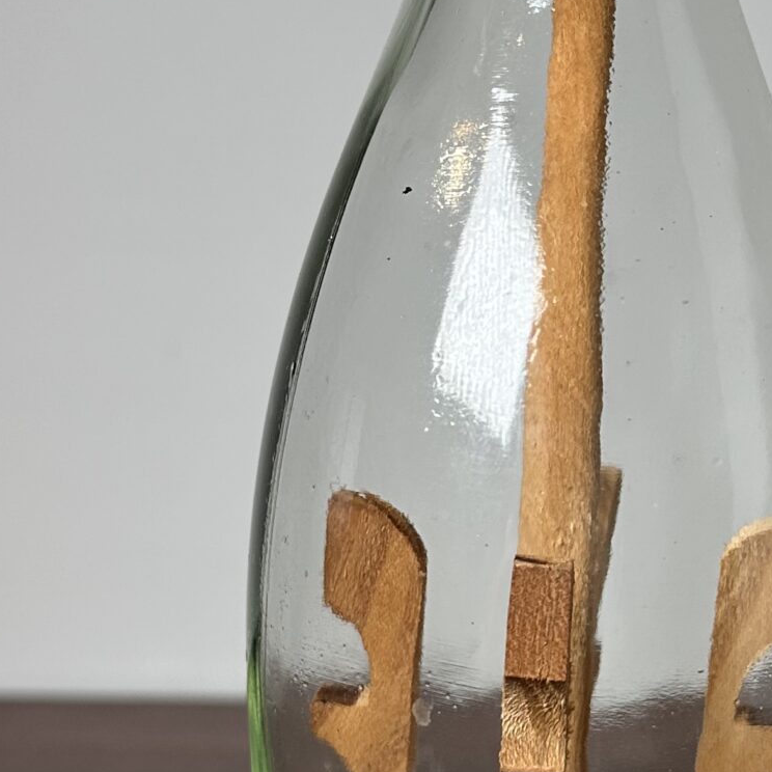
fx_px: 1842
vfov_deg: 23.7
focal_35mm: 73
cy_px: 417
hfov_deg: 23.5
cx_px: 550
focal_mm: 6.86
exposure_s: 1/120
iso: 125
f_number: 1.78
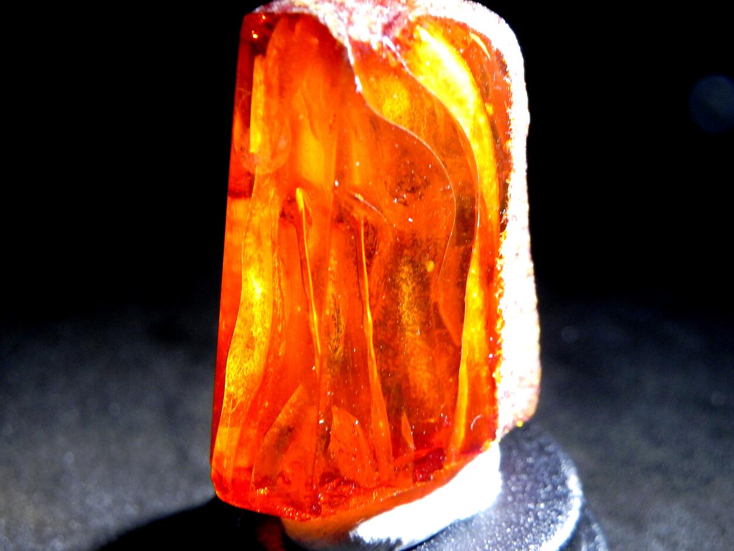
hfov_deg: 26.0
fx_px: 1591
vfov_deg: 19.6
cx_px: 367
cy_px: 276
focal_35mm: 75
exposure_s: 1/29.3
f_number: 4
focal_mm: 13.4
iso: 272
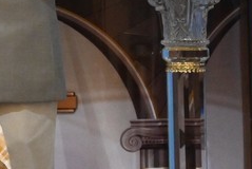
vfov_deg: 3.4
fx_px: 2810
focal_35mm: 401
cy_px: -173
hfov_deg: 5.1
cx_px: -211
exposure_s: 1/125
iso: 3200
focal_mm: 50
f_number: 6.3
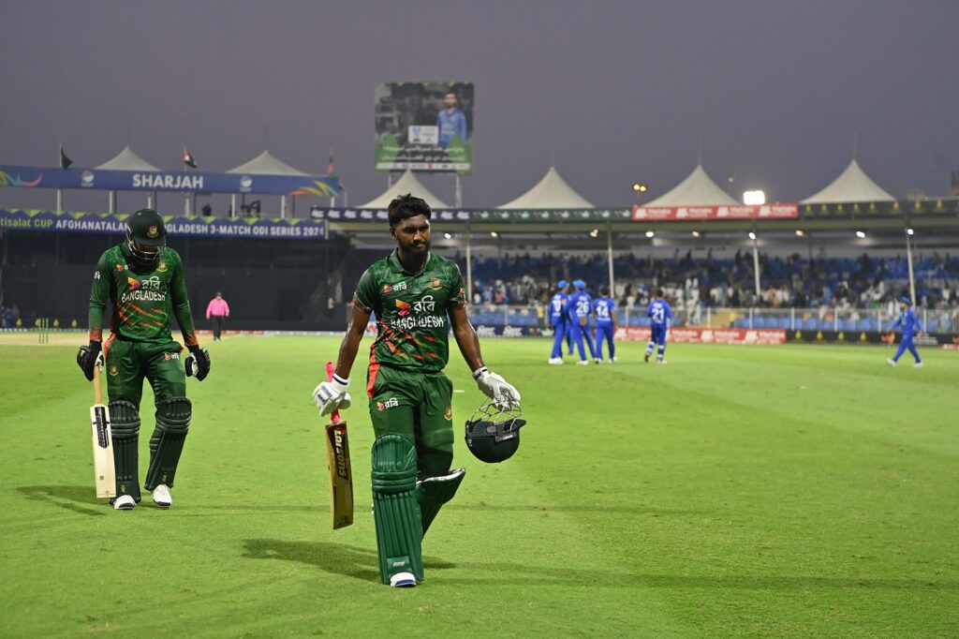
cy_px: 320
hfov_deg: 28.9
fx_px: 1864
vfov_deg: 19.4
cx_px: 480
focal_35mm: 70
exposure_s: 1/800
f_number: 3.5
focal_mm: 70
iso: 2000
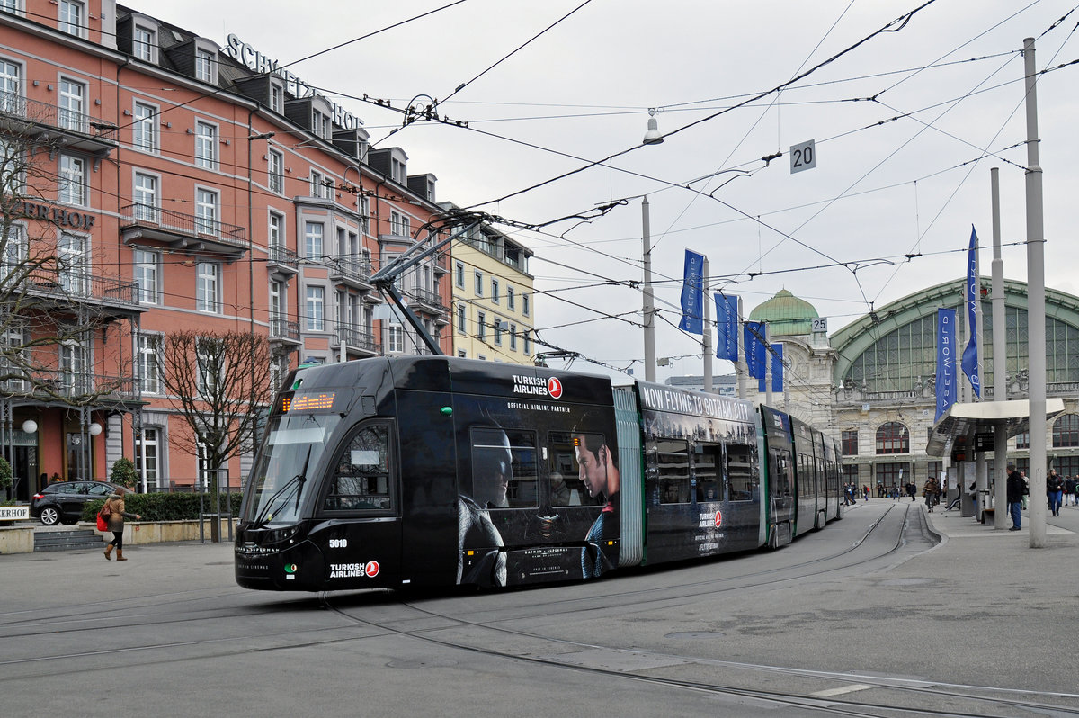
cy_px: 359
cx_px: 540
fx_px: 1078
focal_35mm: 36
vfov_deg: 36.8
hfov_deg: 53.2
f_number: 5
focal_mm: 24
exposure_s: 1/800
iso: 400
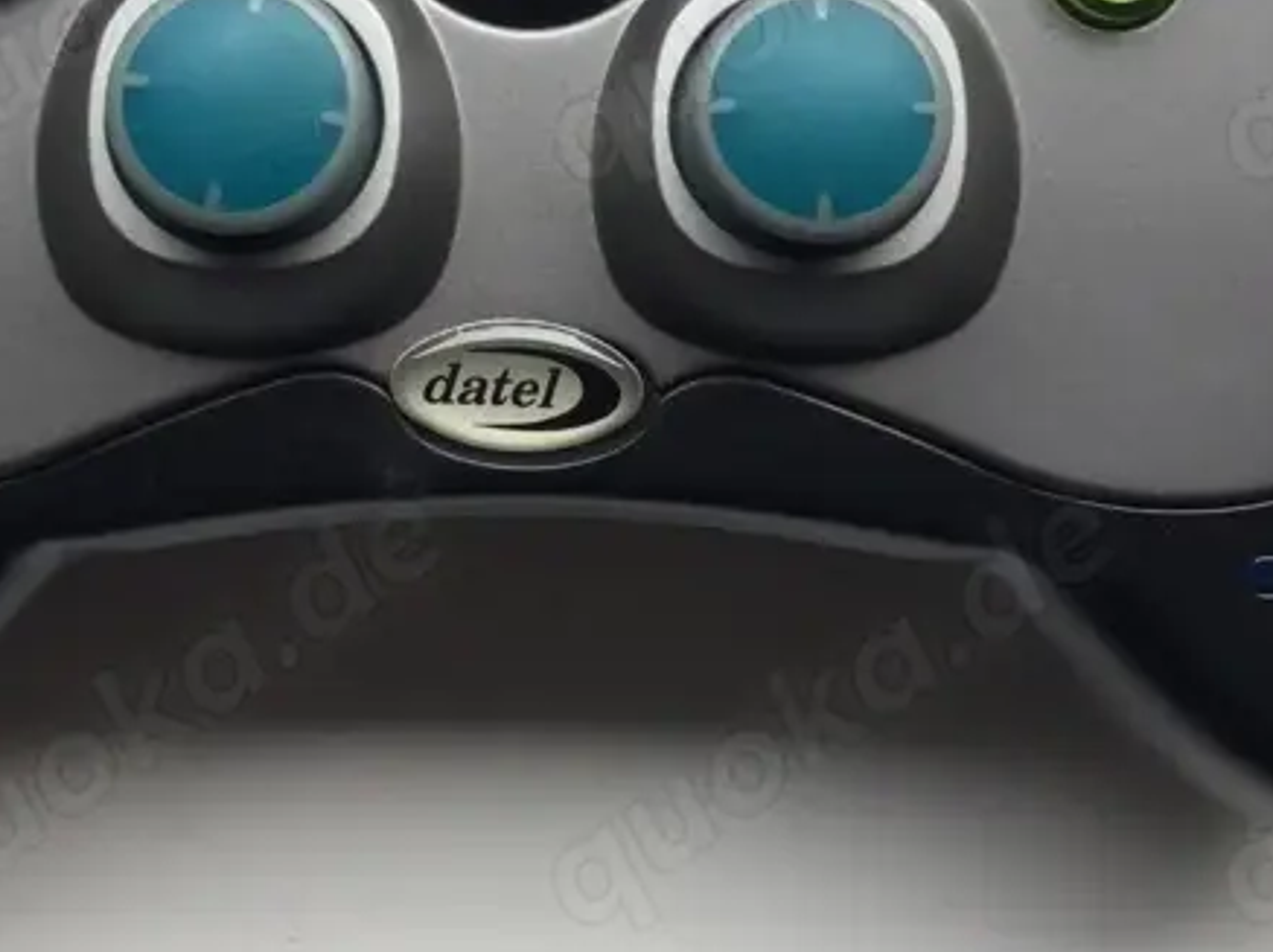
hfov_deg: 27.4
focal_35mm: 71
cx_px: 510
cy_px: 6
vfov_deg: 20.1
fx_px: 2609
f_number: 2.4
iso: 25
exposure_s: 1/50
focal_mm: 3.3
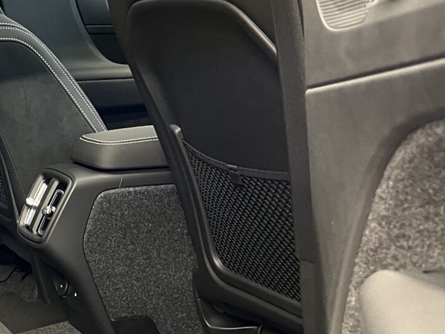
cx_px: -100
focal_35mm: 73
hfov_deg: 24.1
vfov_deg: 20.2
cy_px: 156
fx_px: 939
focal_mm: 5.7
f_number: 1.5
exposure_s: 1/33
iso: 500
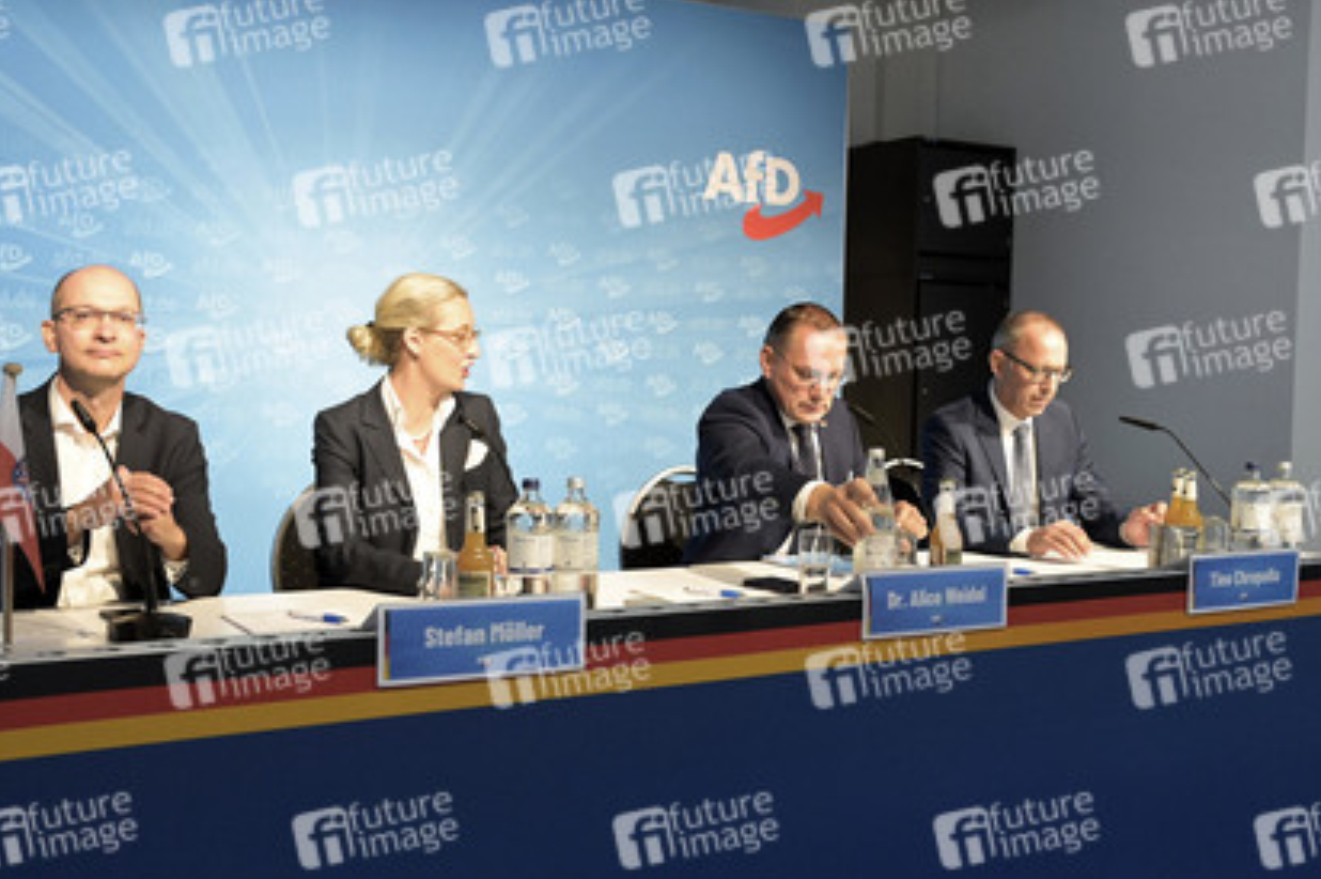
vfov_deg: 37.8
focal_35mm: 35
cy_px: 430
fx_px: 1283
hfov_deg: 54.4
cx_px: 611
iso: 10000
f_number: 5
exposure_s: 1/500
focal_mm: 32
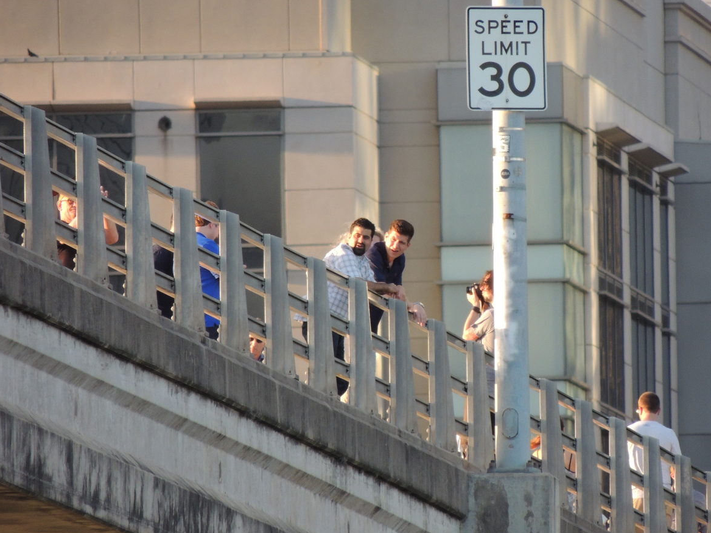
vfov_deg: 1.4
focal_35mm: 1096
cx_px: 388
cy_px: 248
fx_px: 22511
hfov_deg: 1.8
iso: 400
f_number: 5.9
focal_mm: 180
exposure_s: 1/200
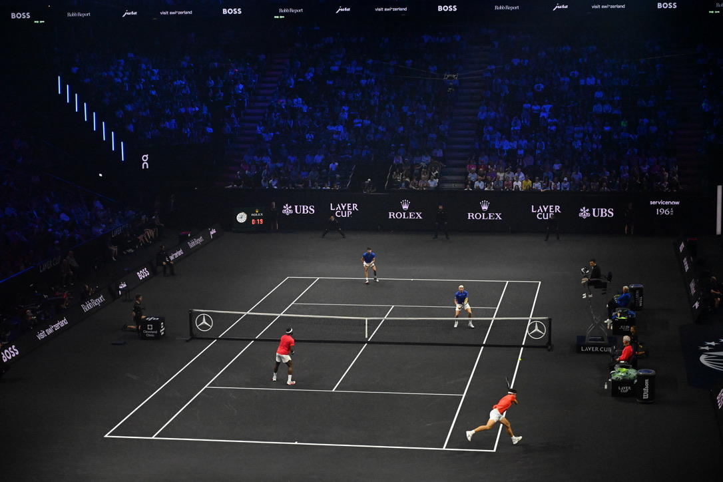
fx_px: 1406
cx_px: 362
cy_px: 241
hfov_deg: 28.8
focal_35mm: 70
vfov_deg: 19.5
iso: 11400
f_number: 4
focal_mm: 70
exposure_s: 1/4000
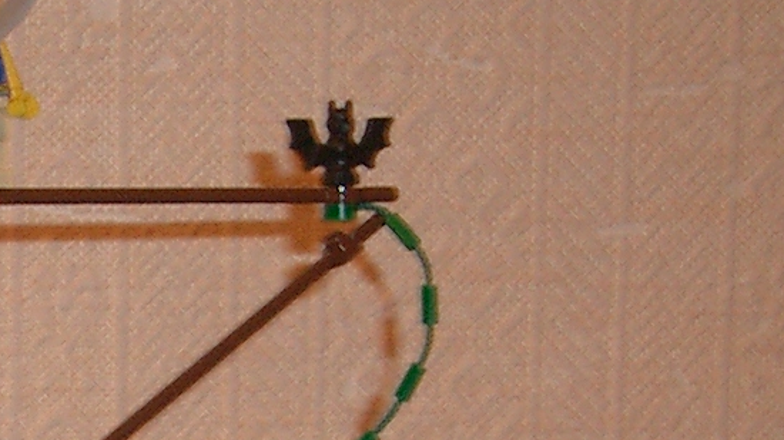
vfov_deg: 8.3
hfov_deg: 14.2
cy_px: 686
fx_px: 2951
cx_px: -386
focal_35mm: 142
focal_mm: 5.8
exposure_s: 1/40
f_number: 2.6
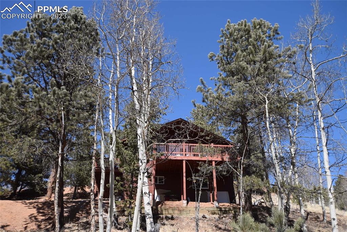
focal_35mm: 36
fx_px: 347
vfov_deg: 36.9
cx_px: 174
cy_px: 116
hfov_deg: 53.1
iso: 200
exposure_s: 1/250
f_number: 8
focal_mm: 24
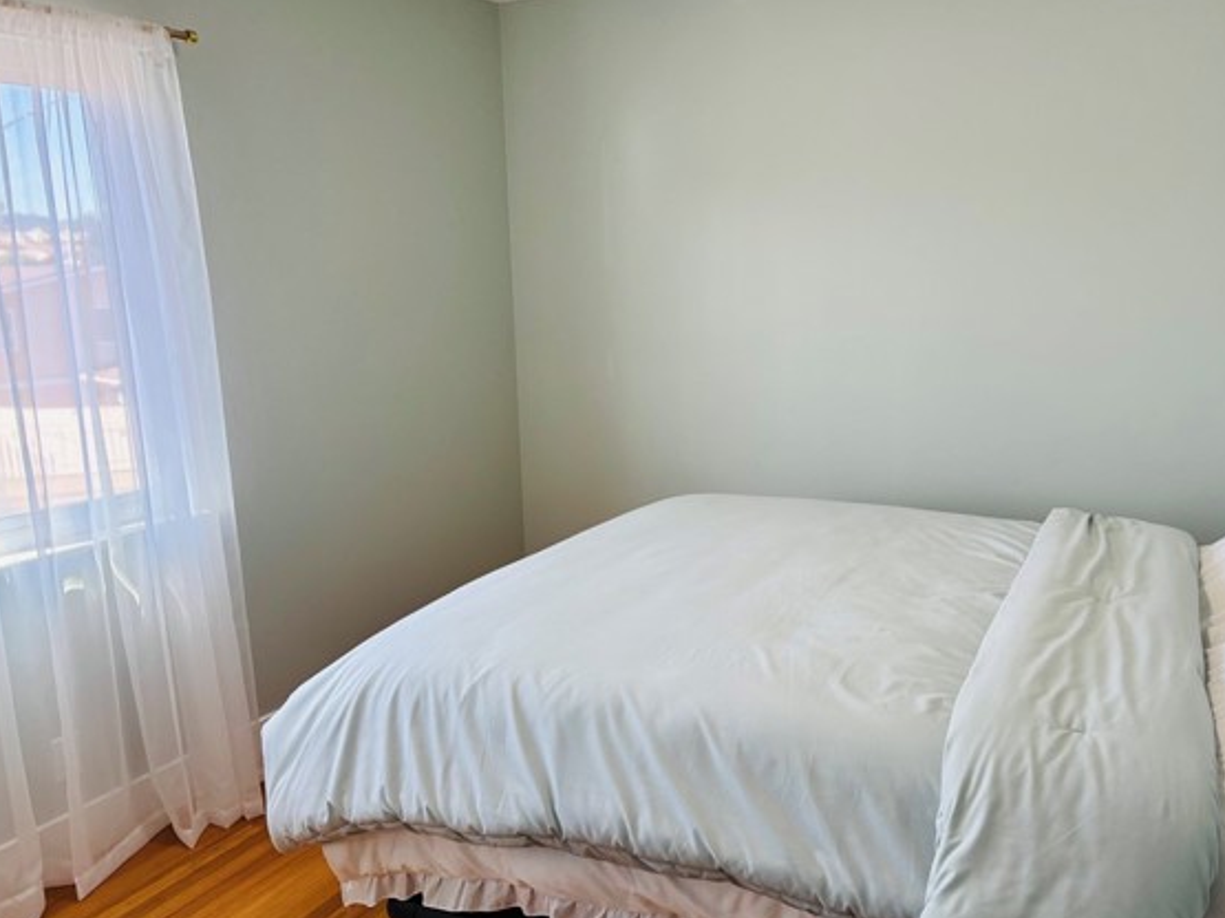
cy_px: 472
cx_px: 675
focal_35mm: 30
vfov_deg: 46.8
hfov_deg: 59.8
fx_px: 1061
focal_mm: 5.96
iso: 80
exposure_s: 1/120
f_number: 1.6
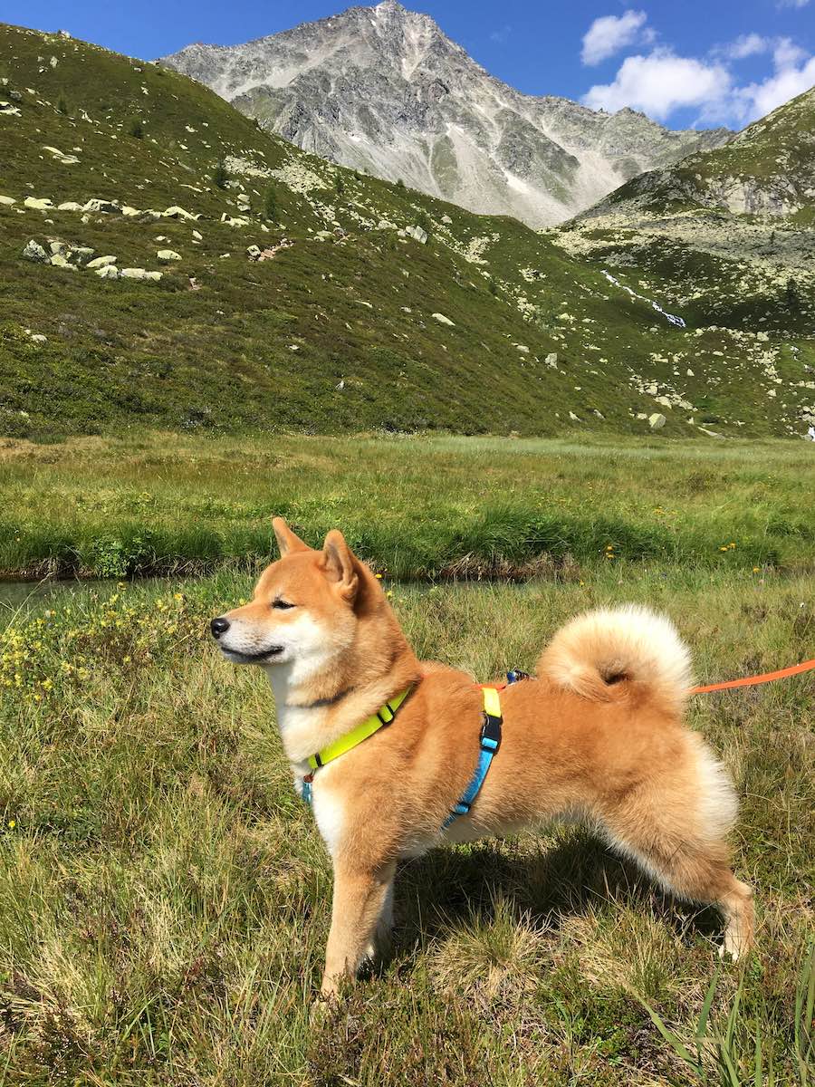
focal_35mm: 29
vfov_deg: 61.7
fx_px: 910
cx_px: 408
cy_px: 544
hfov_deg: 48.2
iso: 25
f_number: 2.2
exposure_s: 1/1479
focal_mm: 4.15
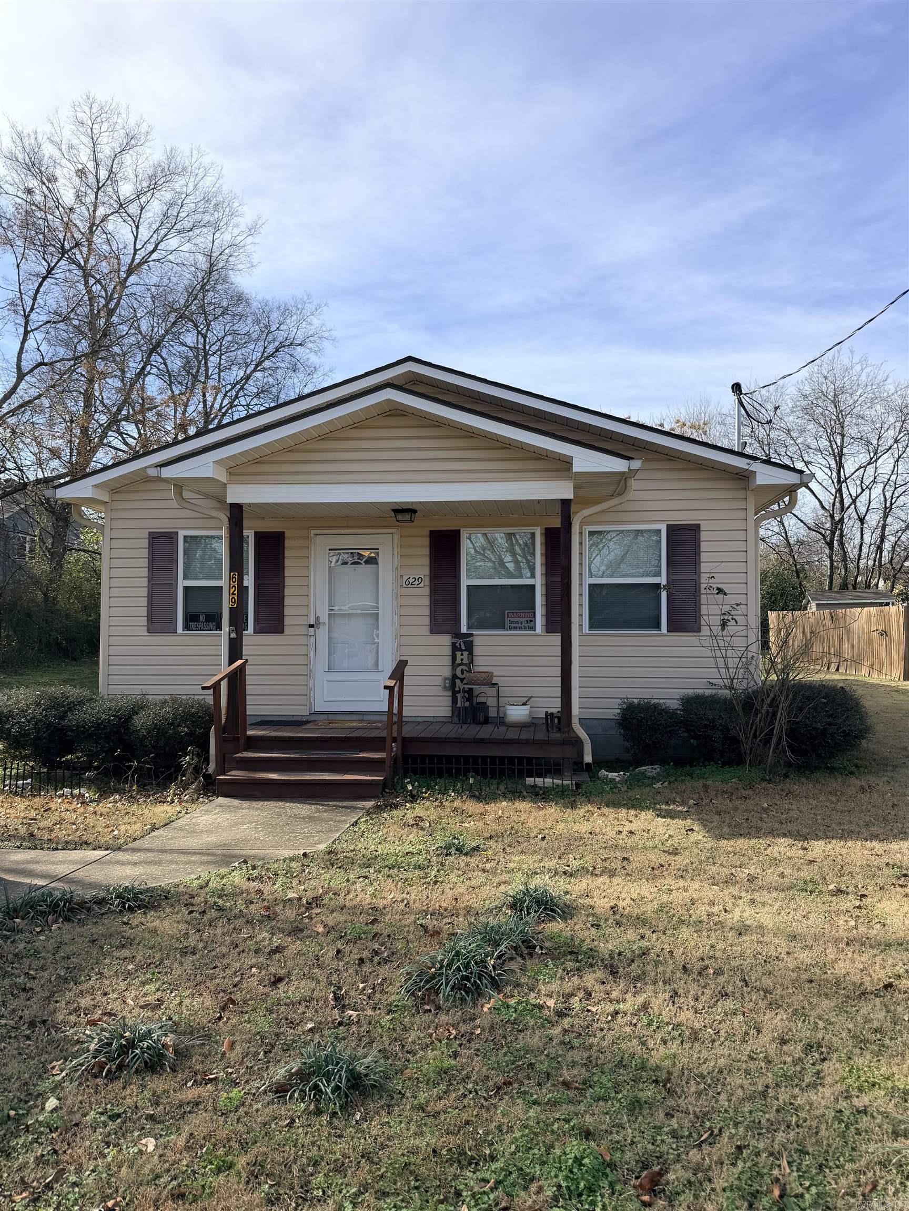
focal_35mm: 24
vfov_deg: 71.6
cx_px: 454
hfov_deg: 56.8
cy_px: 606
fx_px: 840
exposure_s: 1/3584
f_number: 1.78
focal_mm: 6.76
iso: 80
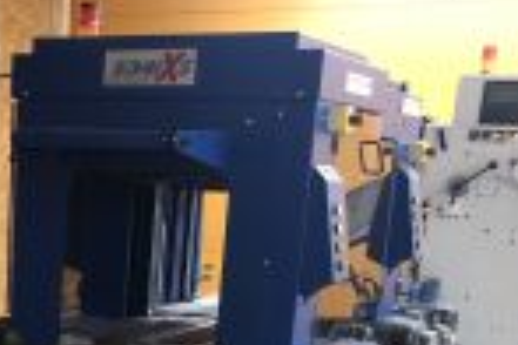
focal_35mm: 76
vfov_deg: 16.7
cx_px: 11
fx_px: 1093
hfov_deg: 25.4
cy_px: 479
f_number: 1.8
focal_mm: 4
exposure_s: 1/15
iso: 64
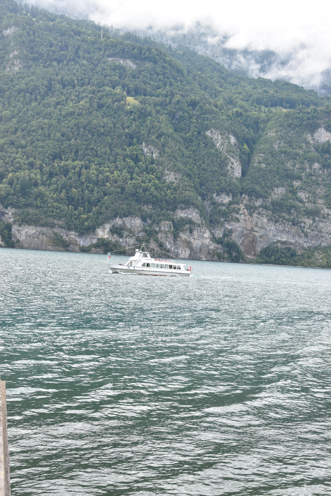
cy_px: 248
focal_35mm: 52
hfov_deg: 25.8
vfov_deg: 37.9
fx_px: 724
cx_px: 166
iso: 400
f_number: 7.1
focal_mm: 35
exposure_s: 1/200
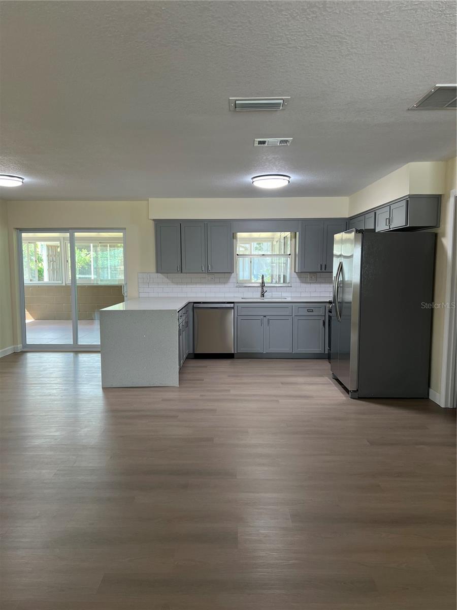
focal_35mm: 26
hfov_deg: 53.1
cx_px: 228
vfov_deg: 67.3
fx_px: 458
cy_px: 305
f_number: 1.5
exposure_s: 1/60
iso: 80
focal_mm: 5.7
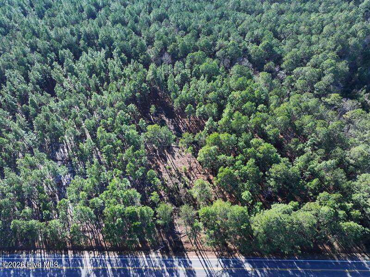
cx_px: 185
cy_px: 138
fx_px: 257
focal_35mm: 24
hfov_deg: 71.6
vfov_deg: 56.8
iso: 400
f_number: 4
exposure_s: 1/1600
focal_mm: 12.29
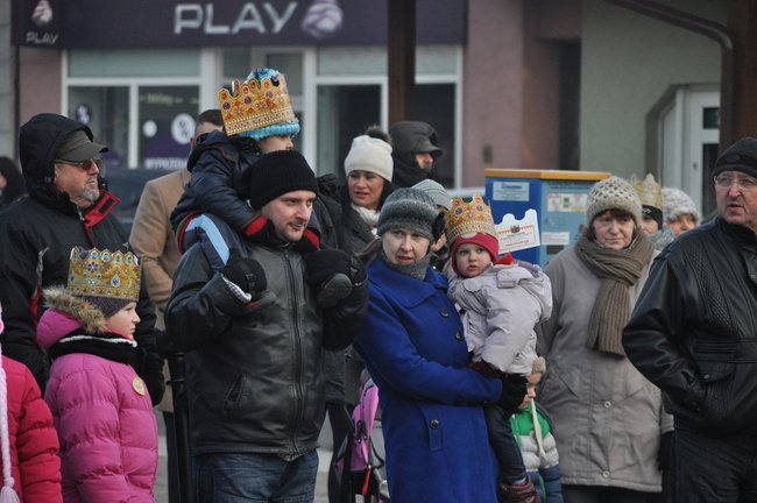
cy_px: 252
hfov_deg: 6.9
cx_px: 378
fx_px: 6302
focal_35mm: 300
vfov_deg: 4.6
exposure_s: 1/800
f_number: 6.3
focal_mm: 200
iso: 800
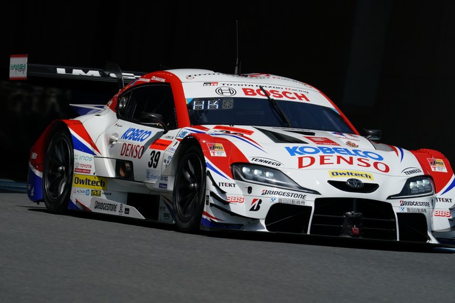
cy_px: 152
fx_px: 6180
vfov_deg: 2.8
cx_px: 228
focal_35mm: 489
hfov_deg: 4.2
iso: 200
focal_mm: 489
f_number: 11
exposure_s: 1/800
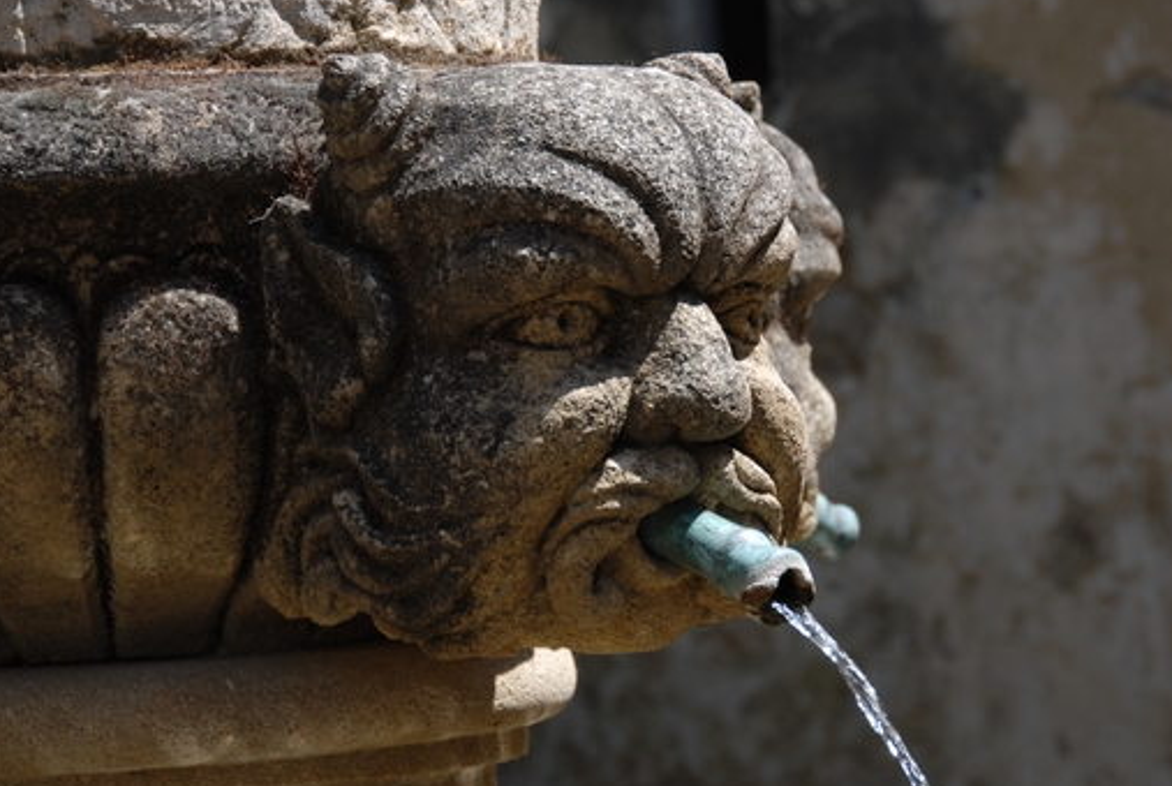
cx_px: 643
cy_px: 432
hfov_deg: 12.2
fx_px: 5498
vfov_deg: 8.2
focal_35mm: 169
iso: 100
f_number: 5.3
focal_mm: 95
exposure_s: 1/125
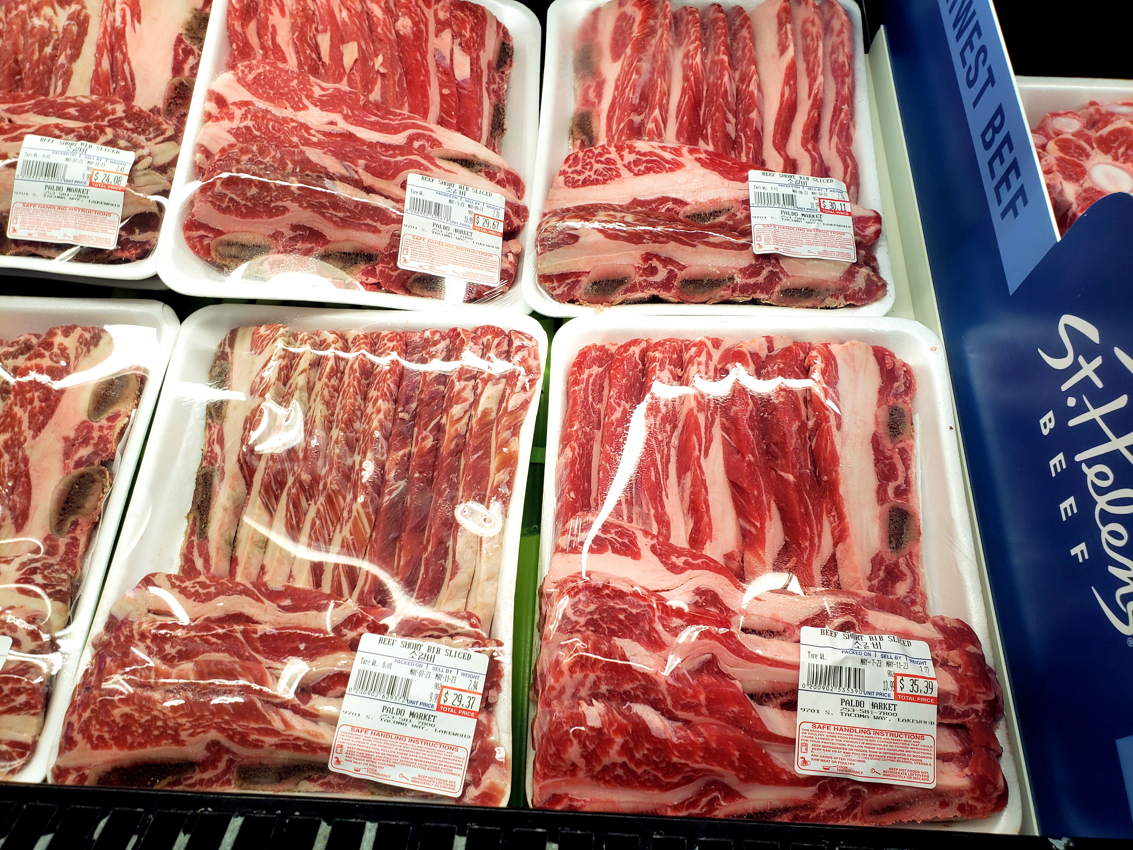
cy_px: 425
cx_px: 566
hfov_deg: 67.3
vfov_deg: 53.1
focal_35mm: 26
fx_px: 851
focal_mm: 4.3
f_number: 2.4
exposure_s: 1/60
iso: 80
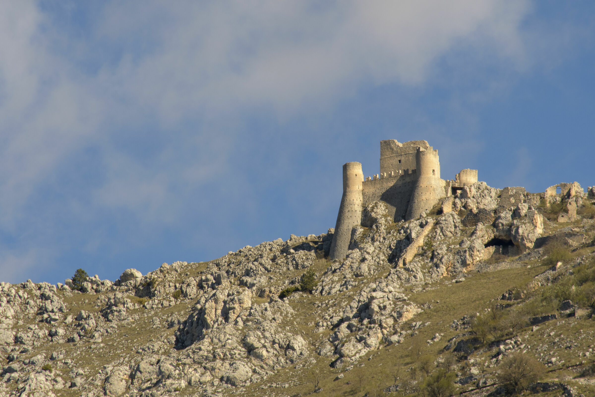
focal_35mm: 450
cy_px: 198
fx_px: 7437
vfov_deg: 3.1
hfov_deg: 4.6
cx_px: 298
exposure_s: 1/200
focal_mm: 300
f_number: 16
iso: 200
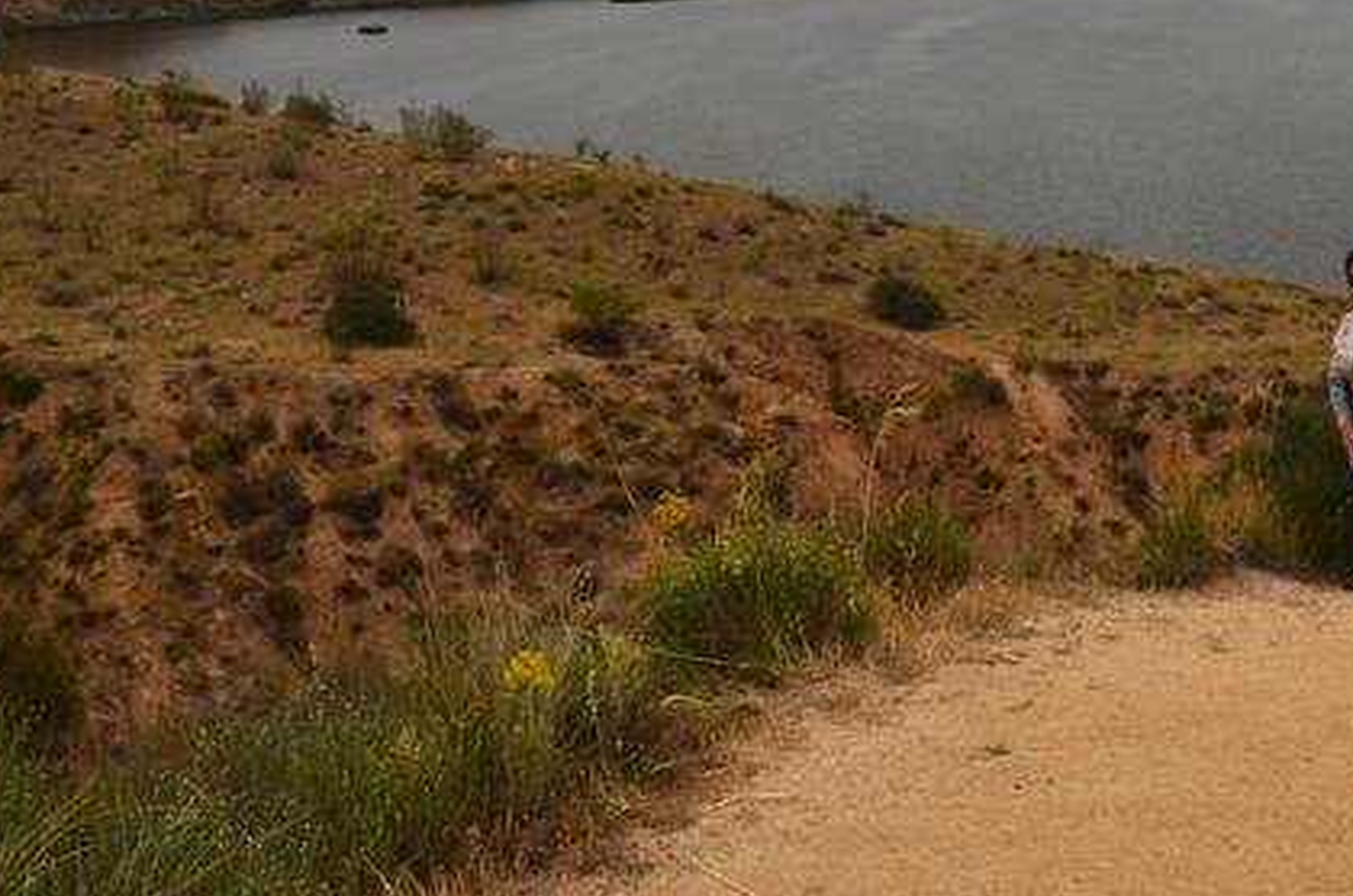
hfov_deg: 33.0
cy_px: 103
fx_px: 2248
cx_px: 986
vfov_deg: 22.0
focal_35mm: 60
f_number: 9
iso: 200
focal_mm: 21
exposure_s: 1/160
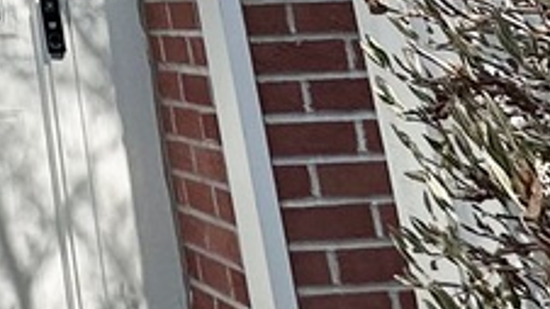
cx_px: -294
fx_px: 1414
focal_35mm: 97
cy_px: -669
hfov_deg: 19.1
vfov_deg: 9.3
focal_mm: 2.22
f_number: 2.2
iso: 50
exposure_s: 1/2257
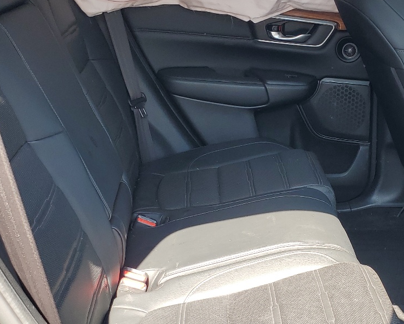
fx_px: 658
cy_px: 172
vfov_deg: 27.6
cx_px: 336
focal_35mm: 55
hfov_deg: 33.0
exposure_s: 1/185
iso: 50
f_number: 1.5
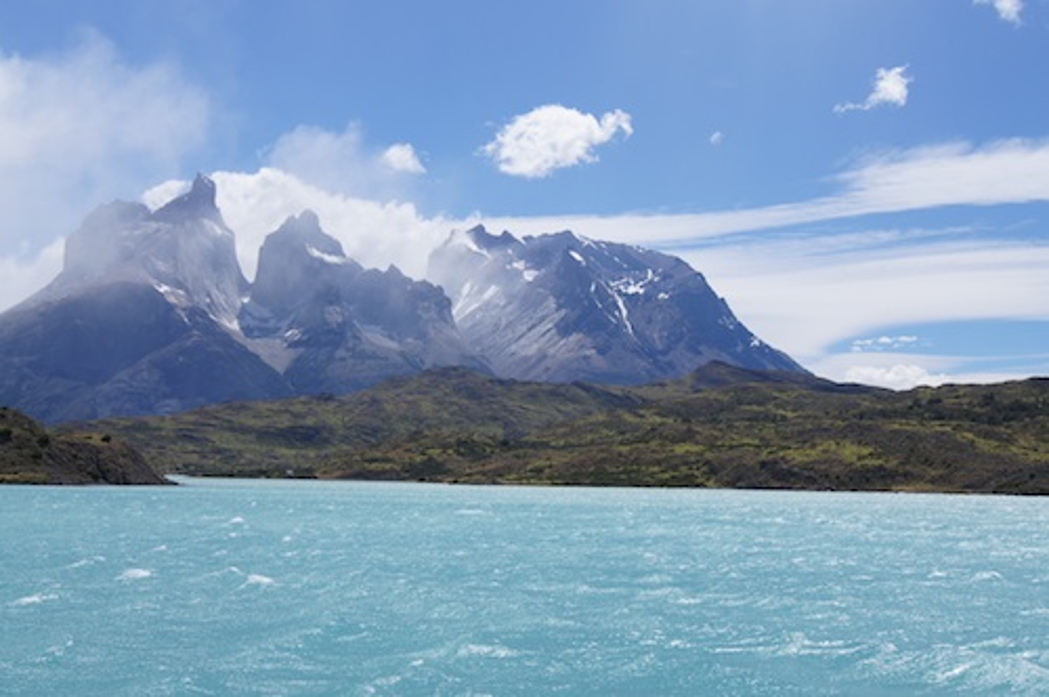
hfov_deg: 49.6
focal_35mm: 39
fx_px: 1135
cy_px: 348
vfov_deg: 34.1
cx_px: 524
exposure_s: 1/640
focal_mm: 26
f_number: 7.1
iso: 100
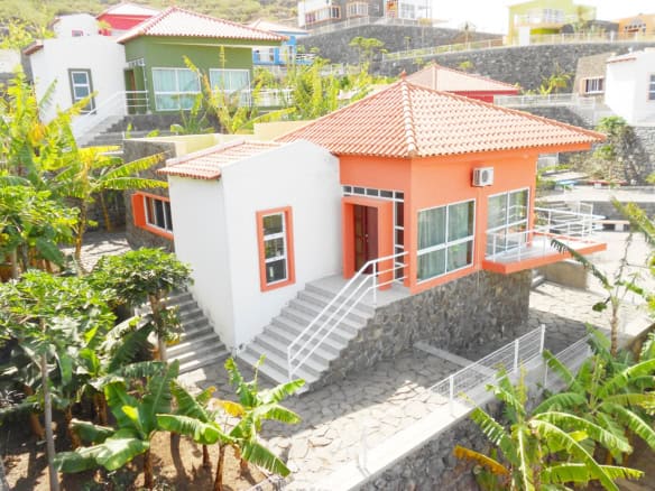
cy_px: 246
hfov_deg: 61.7
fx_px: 549
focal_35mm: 29
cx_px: 328
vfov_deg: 48.2
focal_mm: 5.1
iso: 80
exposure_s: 1/500
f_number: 3.4
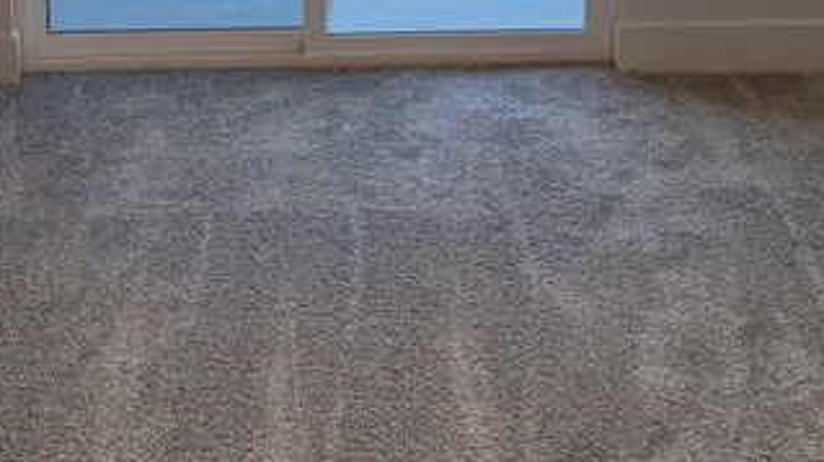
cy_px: -212
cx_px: 333
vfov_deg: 13.6
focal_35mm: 84
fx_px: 1834
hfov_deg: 25.3
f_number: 1.78
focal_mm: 6.76
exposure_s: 1/622
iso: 100
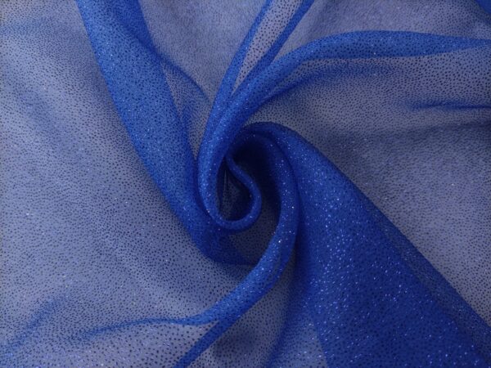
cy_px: 184
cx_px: 246
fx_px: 355
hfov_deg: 69.4
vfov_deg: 54.9
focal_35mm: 25
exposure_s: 1/160
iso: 160
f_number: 1.89
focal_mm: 5.43
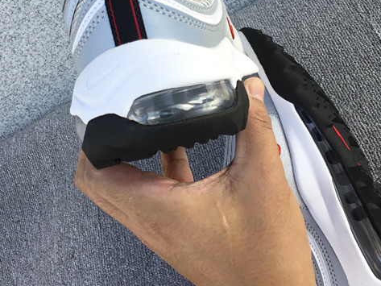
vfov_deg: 24.2
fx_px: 650
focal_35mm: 59
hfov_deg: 32.6
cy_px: 30
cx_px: 156
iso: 25
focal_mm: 3.3
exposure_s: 1/222
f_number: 2.4
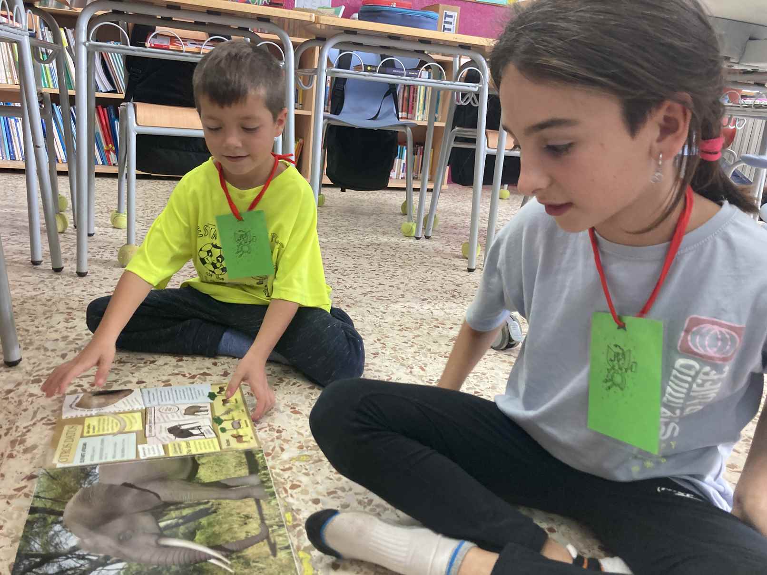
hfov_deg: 63.4
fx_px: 620
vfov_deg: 49.7
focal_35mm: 28
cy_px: 288
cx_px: 384
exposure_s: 1/50
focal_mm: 3.99
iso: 125
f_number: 1.8
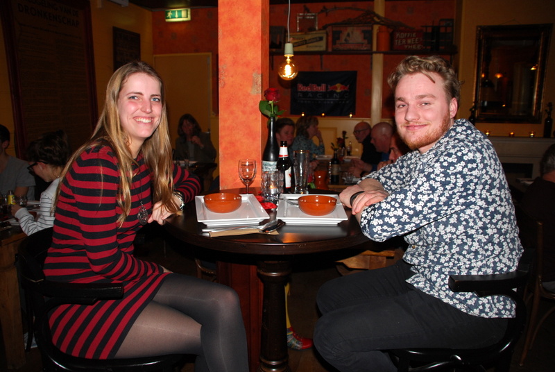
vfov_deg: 48.1
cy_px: 186
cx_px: 278
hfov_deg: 67.3
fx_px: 417
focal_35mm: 27
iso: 200
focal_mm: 18
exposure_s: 1/60
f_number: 3.5
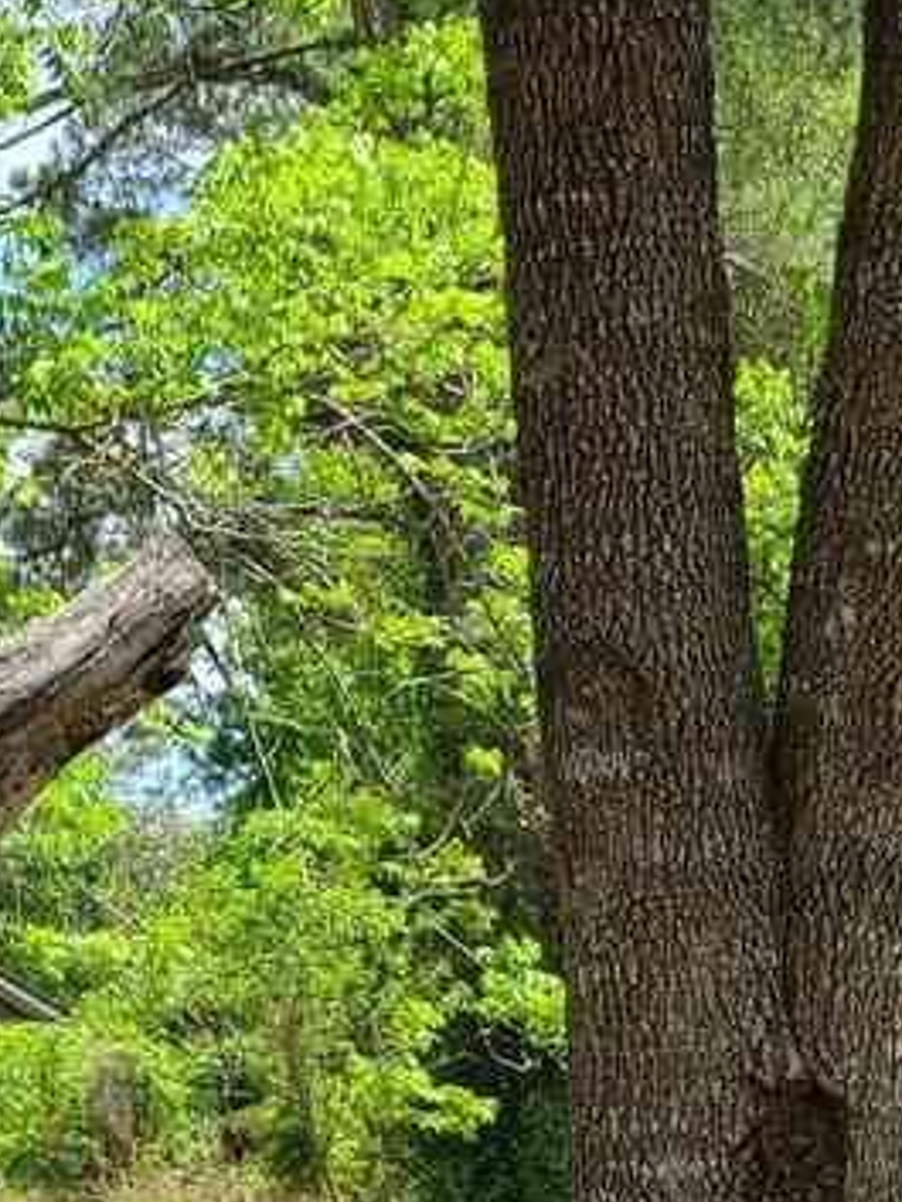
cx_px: 681
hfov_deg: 13.1
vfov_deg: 16.4
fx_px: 3924
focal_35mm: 113
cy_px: 1597
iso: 40
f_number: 1.8
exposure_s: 1/1199
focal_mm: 5.4
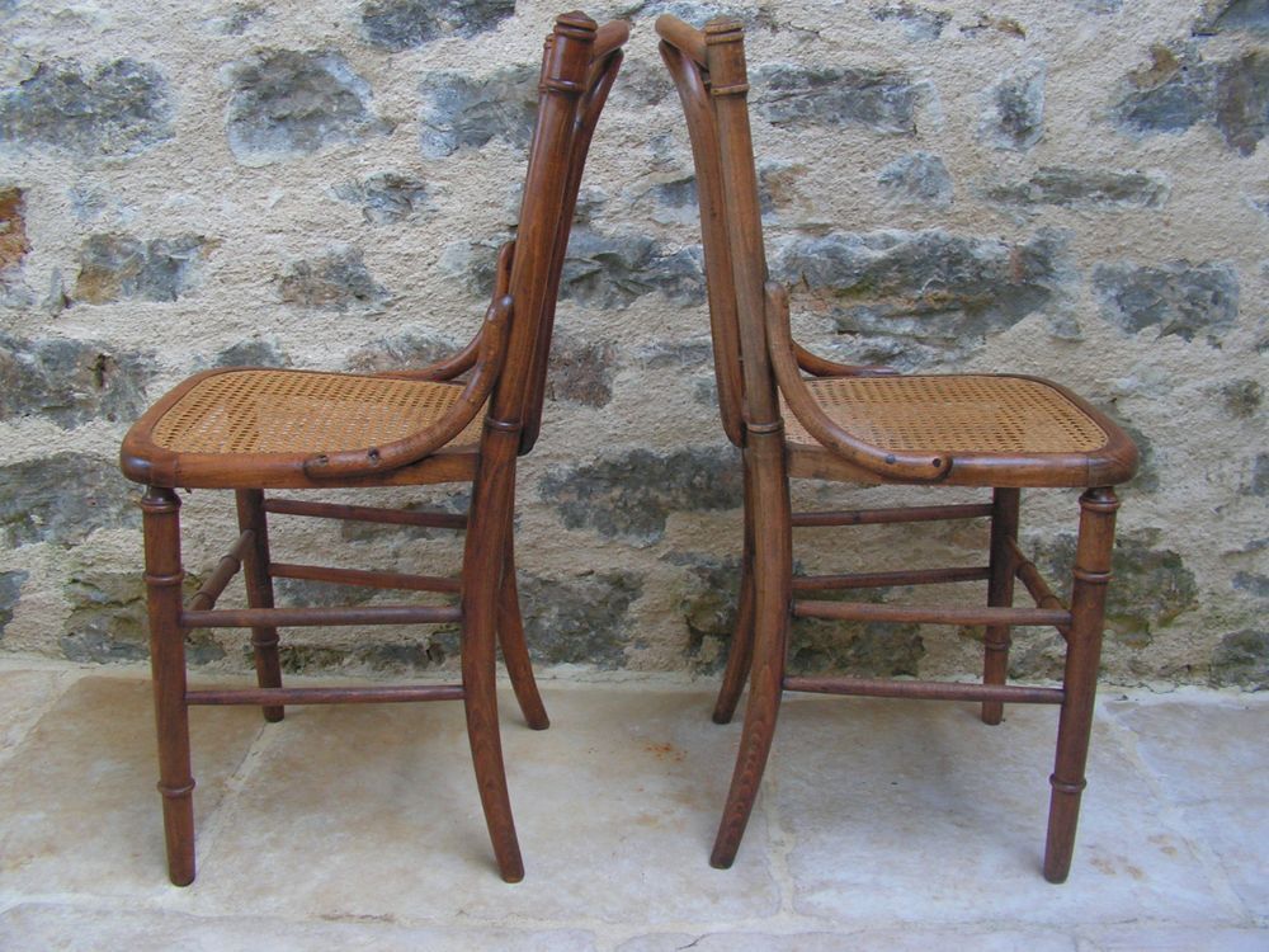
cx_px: 634
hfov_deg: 51.4
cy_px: 476
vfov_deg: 39.7
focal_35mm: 36
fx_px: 1320
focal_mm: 6
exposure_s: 1/40
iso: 125
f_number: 3.2
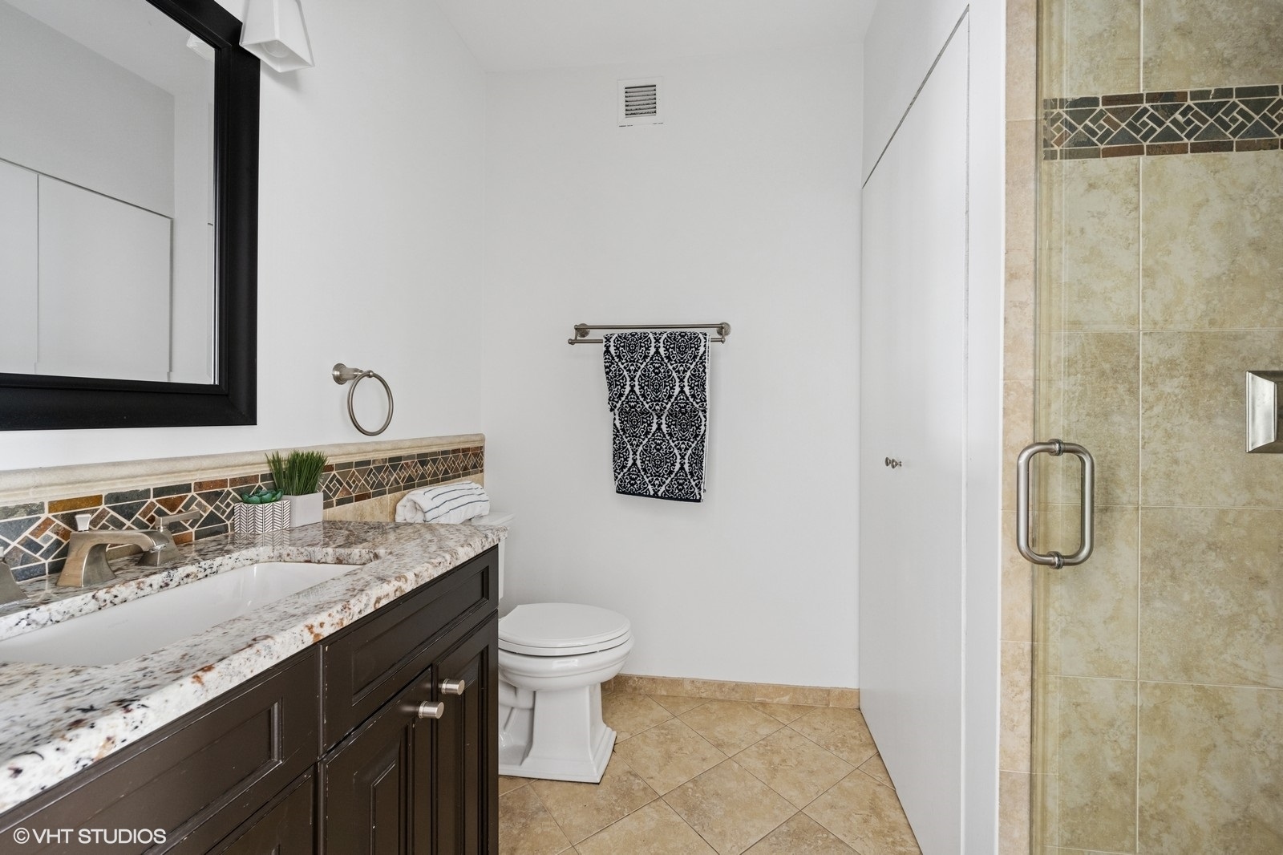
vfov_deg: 81.2
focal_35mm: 14
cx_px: 642
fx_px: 499
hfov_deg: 104.3
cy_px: 428
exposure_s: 1/2
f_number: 9.5
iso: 800
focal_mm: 14
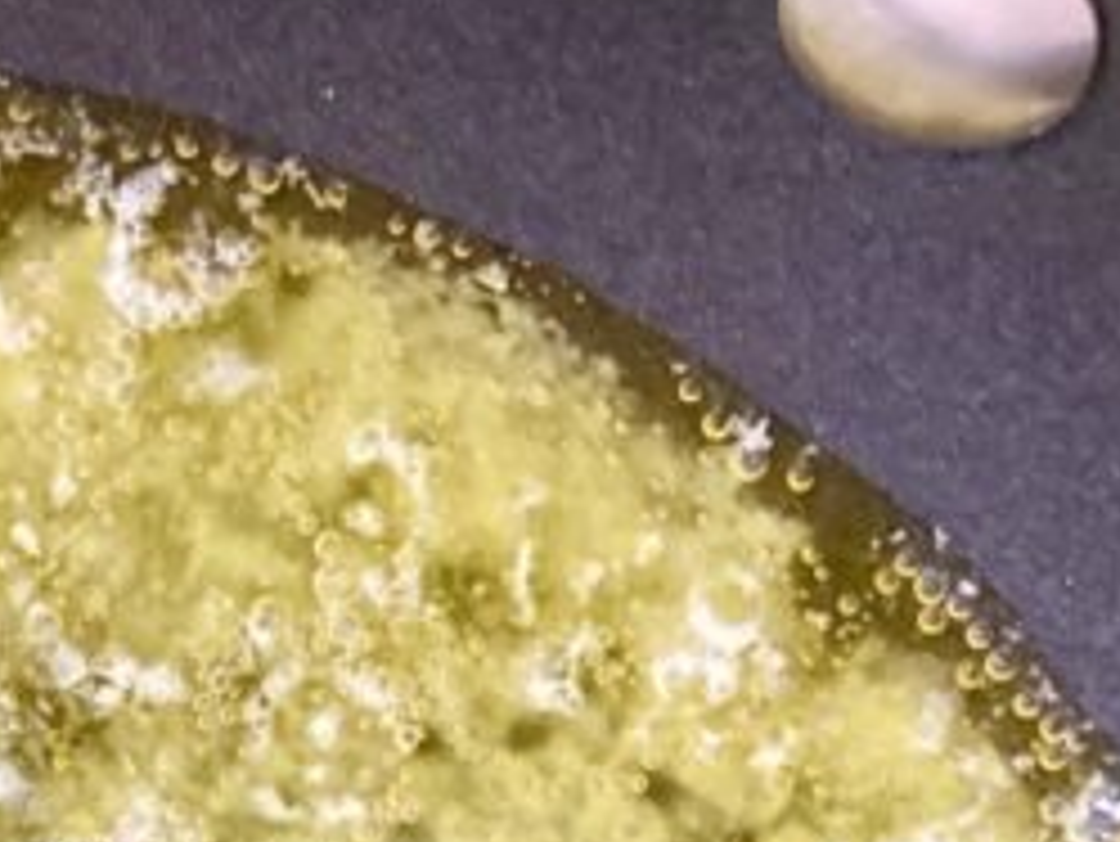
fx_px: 3723
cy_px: 1558
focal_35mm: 115
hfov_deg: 16.3
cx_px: -301
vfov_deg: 11.8
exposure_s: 1/30
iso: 500
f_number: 1.8
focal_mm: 3.99
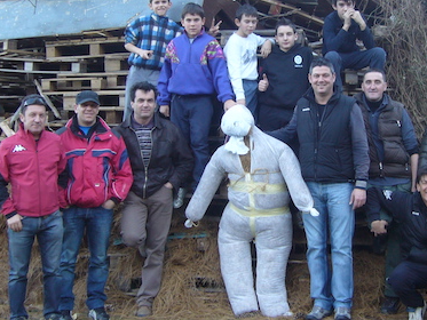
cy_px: 110
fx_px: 925
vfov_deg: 19.6
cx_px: 294
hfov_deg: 25.8
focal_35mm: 75
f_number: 3
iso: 80
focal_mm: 6.6
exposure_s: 1/25
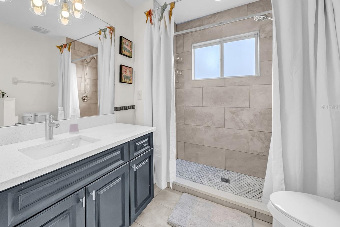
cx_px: 145
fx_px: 132
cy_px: 107
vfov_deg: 81.2
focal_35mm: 14
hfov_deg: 103.5
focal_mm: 12
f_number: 4
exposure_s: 1/160
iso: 800
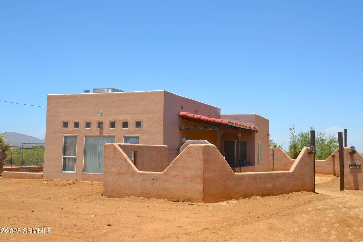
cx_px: 182
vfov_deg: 36.9
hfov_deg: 53.1
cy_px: 121
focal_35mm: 36
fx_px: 363
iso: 100
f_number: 8
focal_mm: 24
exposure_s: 1/250
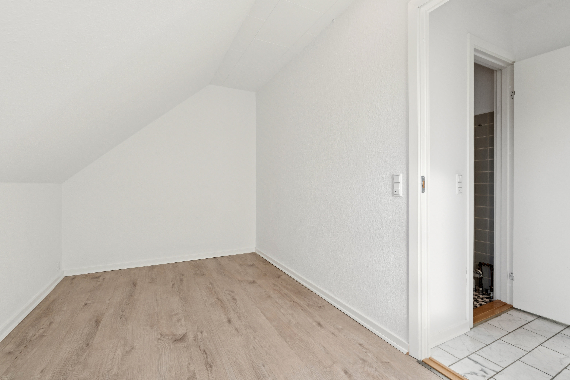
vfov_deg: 73.7
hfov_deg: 96.7
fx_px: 253
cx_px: 285
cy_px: 190
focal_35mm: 16
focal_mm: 16
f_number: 11
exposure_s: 1/60
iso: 800
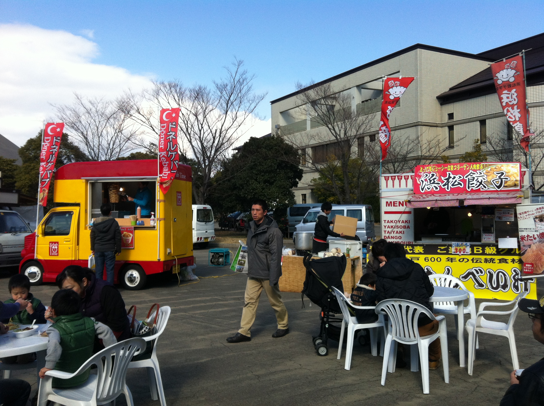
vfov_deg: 40.6
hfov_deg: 52.7
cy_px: 203
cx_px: 272
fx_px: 549
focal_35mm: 35
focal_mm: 3.85
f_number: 2.8
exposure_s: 1/973
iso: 80
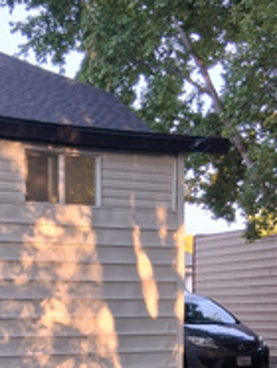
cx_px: 67
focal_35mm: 67
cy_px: 376
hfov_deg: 21.8
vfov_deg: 27.2
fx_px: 713
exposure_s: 1/120
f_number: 1.8
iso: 80
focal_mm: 3.98
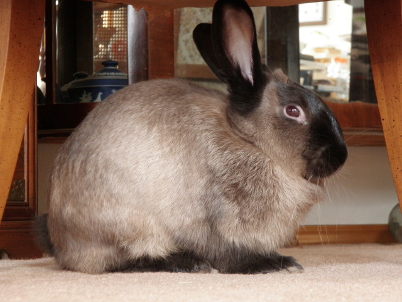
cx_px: 201
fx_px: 1185
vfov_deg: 14.5
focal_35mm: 102
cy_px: 151
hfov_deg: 19.3
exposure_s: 1/8
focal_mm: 18.2
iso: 200
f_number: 5.1
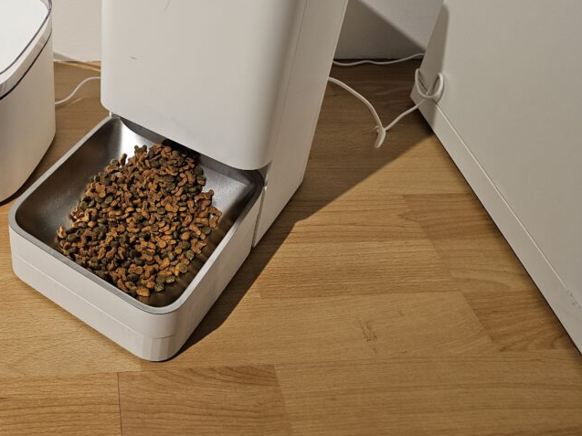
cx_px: 143
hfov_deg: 48.2
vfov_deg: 37.3
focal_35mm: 37
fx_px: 622
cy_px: 90
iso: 250
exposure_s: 1/120
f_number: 1.7
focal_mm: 6.3
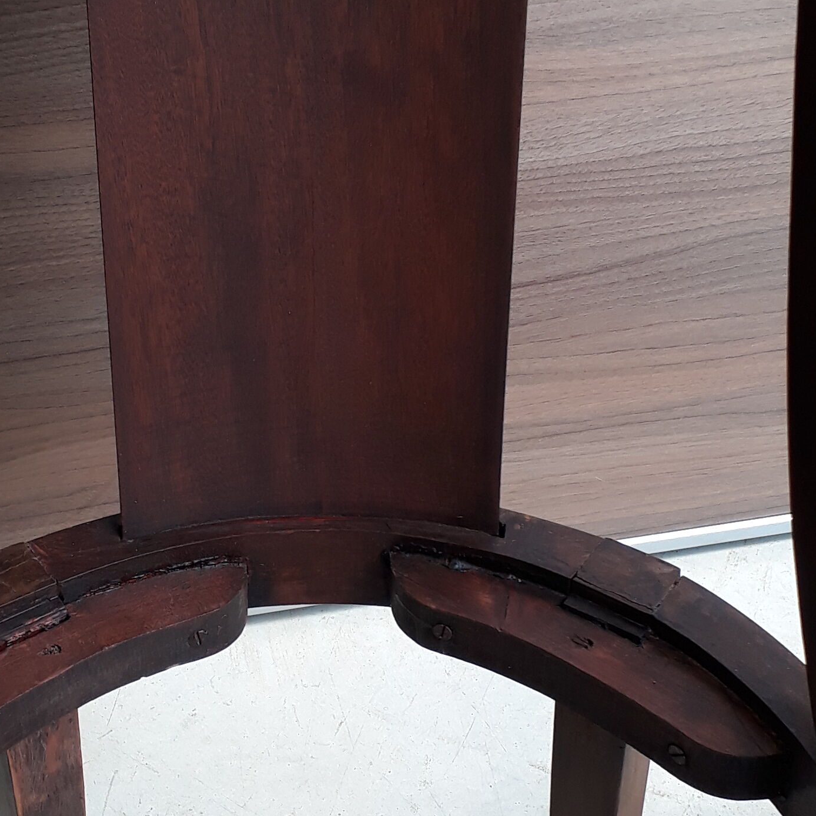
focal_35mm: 71
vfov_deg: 24.2
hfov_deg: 24.3
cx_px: 304
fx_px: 1894
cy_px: 534
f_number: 1.9
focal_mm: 3.6
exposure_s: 1/159
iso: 40
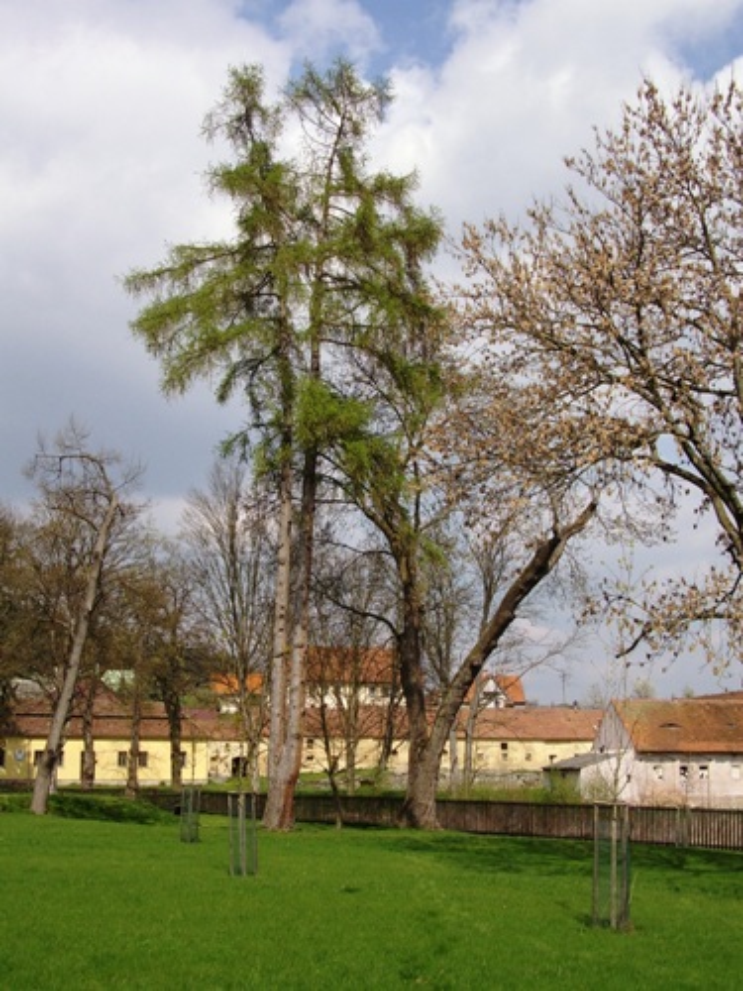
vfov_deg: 50.1
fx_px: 1059
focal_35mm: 37
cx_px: 372
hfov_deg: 38.7
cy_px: 496
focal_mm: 7.2
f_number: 4.4
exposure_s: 1/841
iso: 71
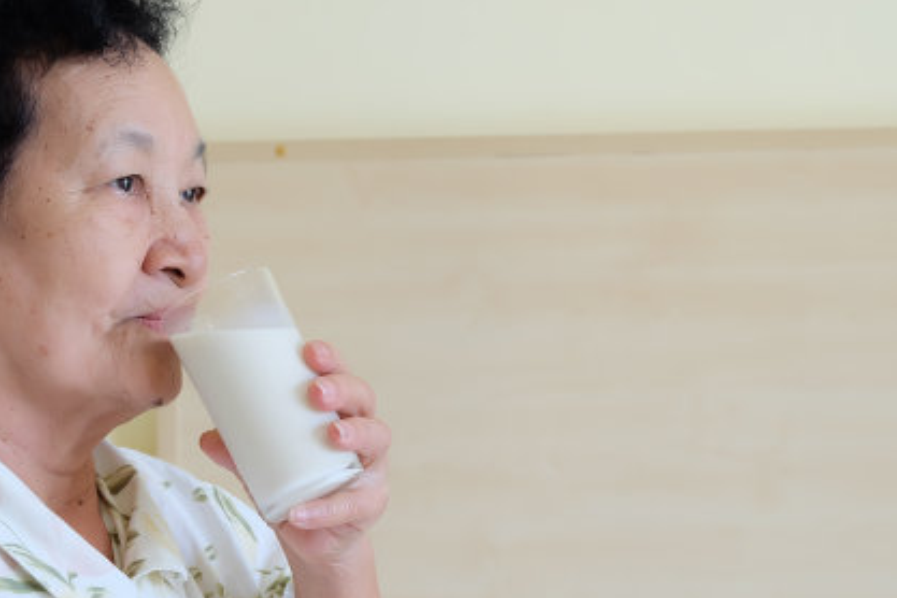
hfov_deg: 18.5
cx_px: 310
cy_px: 282
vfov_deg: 12.5
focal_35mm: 110
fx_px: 2741
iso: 500
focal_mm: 50
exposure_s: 1/30
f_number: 5.6
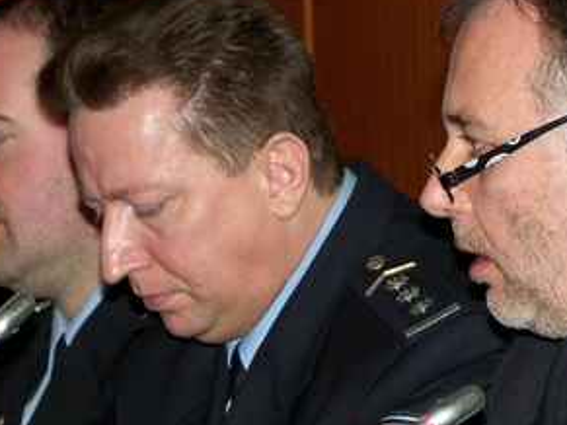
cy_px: 380
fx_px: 6844
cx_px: 316
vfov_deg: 3.6
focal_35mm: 418
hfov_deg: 4.7
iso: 64
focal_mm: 49
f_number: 4
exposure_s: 1/100
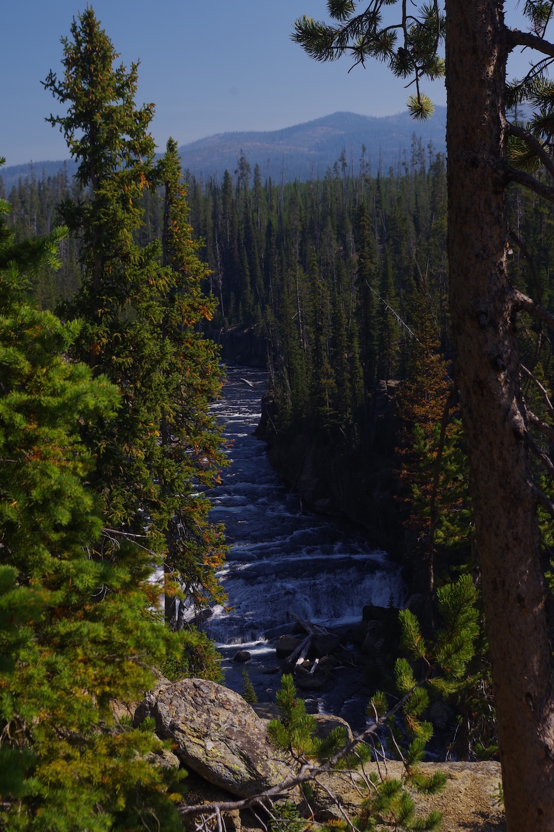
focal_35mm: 72
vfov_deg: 28.1
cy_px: 416
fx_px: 1662
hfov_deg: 18.9
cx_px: 277
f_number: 10
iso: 100
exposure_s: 1/50
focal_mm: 47.5
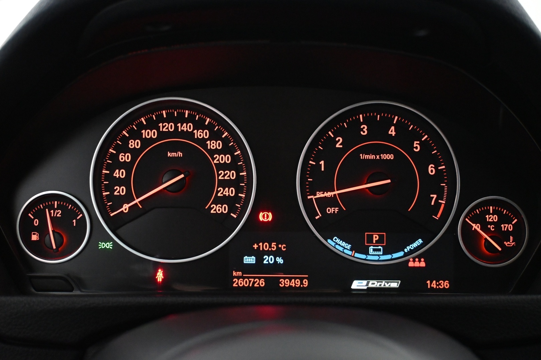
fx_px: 631
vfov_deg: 31.9
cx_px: 270
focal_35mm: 42
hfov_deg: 46.4
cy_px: 180
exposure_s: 1/50
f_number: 4.5
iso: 5600
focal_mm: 28
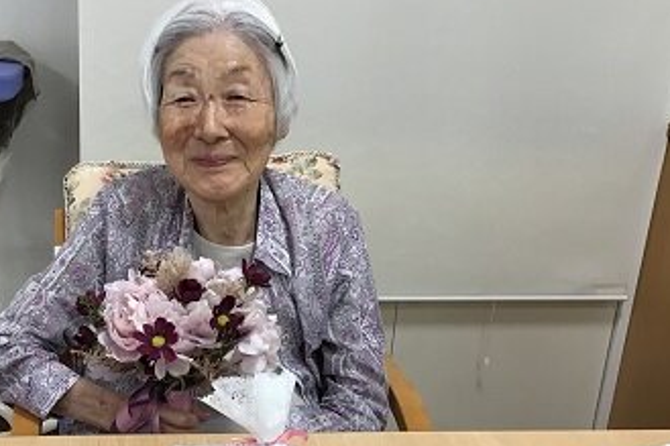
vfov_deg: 27.2
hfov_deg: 39.9
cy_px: 329
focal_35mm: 49
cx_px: 230
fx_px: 911
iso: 32
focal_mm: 3.3
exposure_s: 1/30
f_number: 2.4
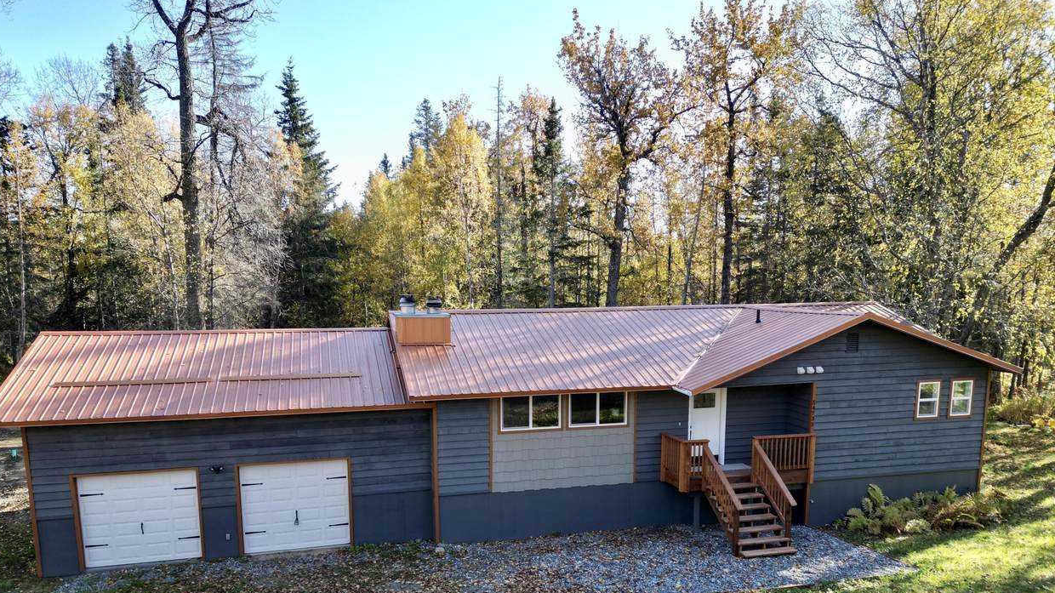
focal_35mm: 27
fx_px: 755
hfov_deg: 69.9
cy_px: 401
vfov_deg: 42.2
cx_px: 511
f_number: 1.7
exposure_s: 1/500
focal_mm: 6.72
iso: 100
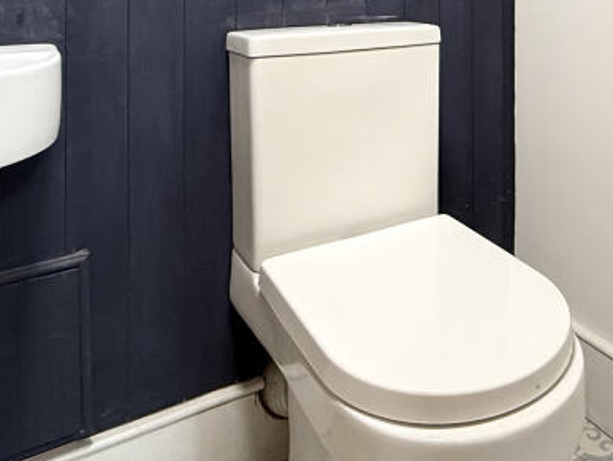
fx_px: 656
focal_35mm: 37
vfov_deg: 34.2
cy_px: -30
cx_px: 478
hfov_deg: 47.7
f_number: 2.2
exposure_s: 1/100
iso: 250
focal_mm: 2.22
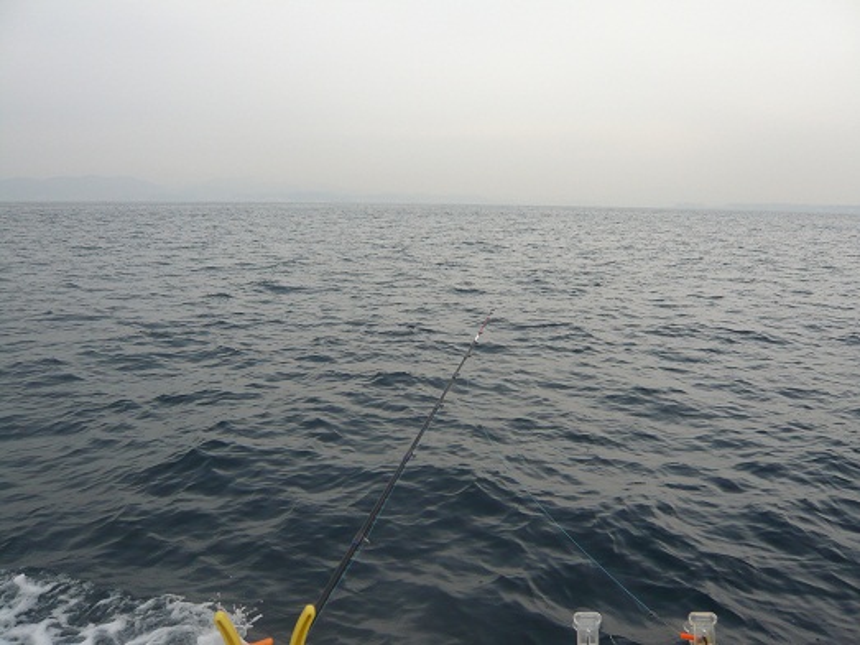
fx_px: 695
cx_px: 430
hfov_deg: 63.5
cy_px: 322
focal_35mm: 28
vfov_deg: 49.7
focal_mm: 4.6
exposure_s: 1/640
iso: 100
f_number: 2.8
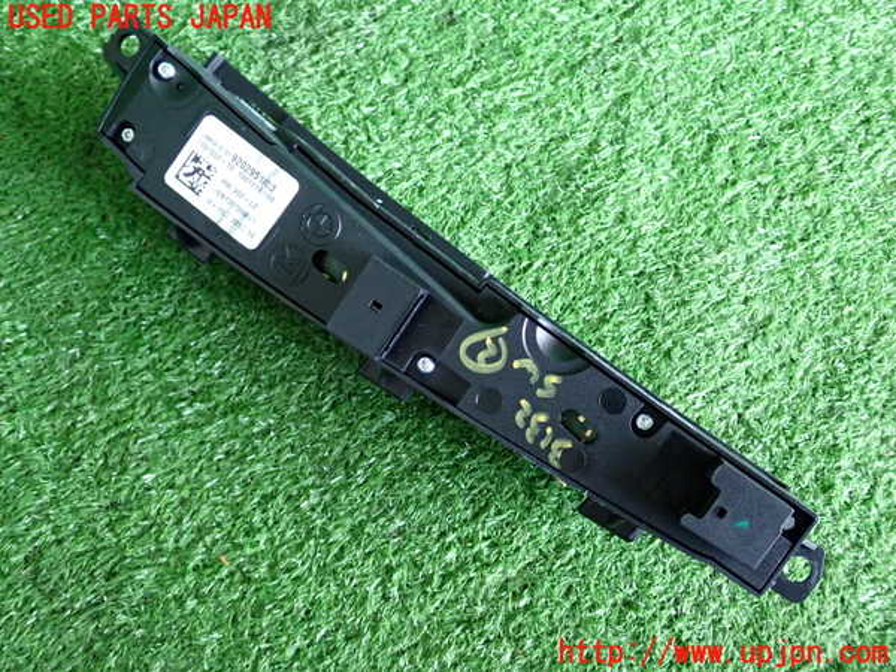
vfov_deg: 44.2
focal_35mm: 32
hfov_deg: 56.8
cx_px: 448
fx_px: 828
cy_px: 336
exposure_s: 1/40
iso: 800
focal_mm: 5.79
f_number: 2.4
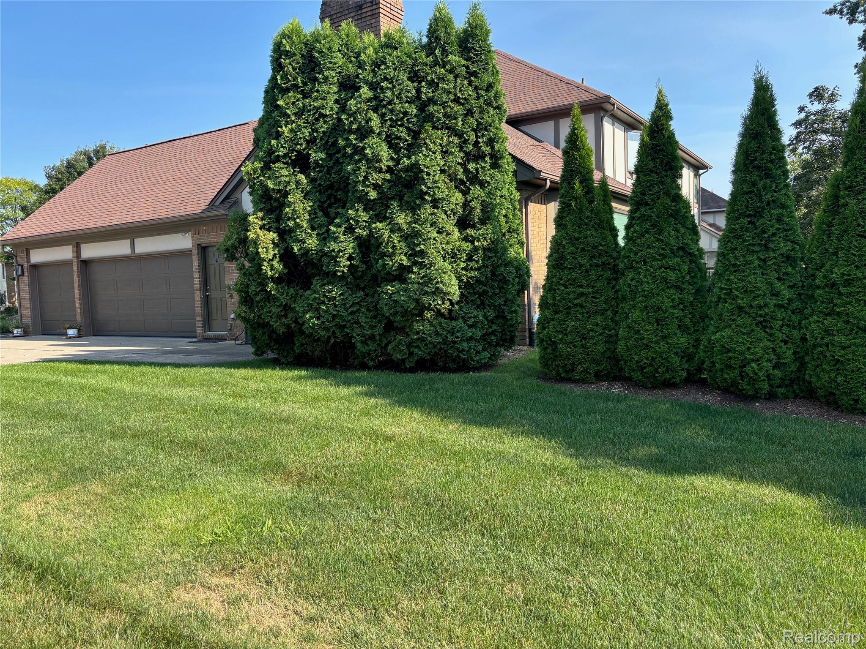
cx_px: 433
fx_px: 650
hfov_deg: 67.3
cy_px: 324
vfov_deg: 53.1
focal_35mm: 26
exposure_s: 1/837
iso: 50
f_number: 1.6
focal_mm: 5.96
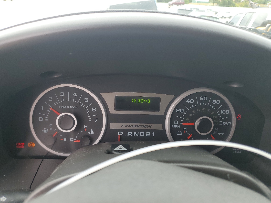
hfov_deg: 67.3
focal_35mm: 26
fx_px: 204
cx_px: 136
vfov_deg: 53.1
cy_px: 102
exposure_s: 1/127
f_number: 1.5
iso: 50
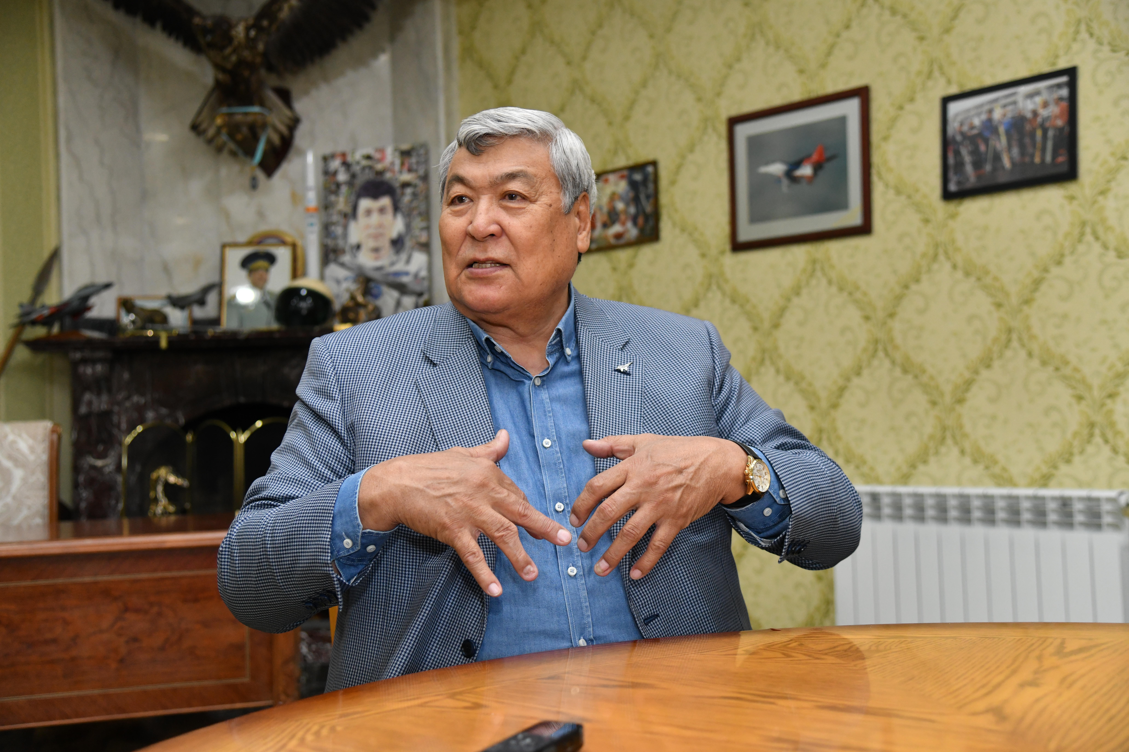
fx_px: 1254
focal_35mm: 40
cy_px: 376
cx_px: 564
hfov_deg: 48.5
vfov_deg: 33.4
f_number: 4
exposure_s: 1/200
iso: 1600
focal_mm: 40
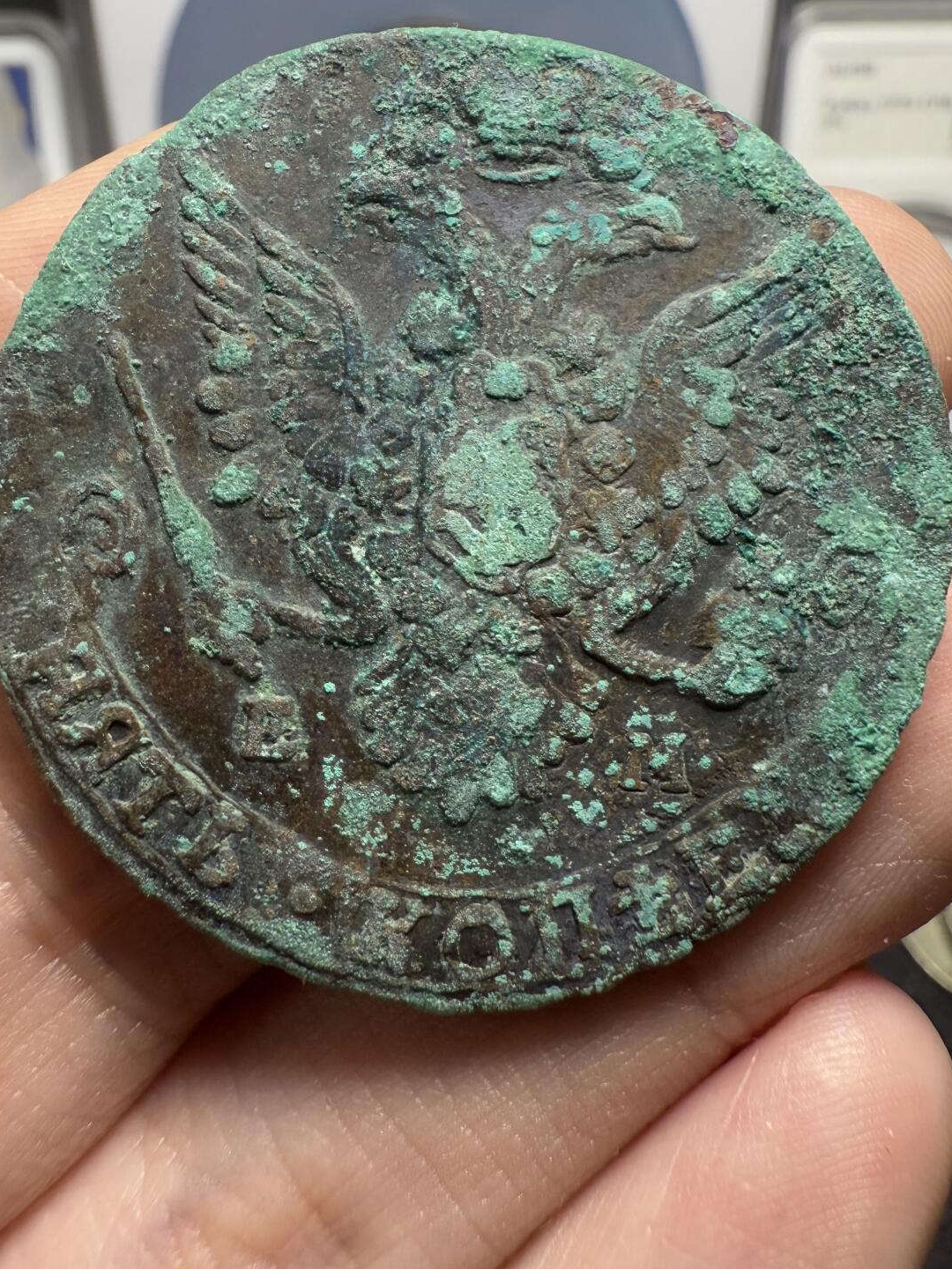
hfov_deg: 46.8
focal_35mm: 30
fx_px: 1100
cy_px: 532
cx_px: 457
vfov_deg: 59.6
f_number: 2.2
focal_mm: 2.22
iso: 125
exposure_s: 1/99
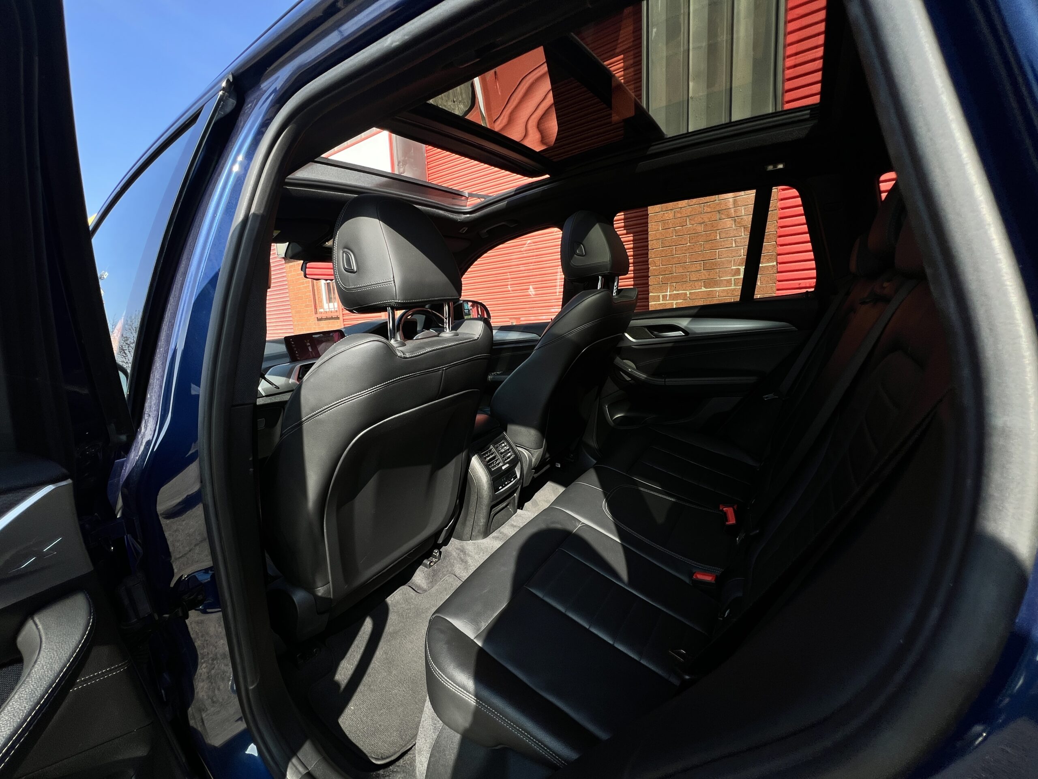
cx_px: 519
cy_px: 390
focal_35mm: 13
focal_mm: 1.57
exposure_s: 1/544
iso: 32
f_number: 1.8
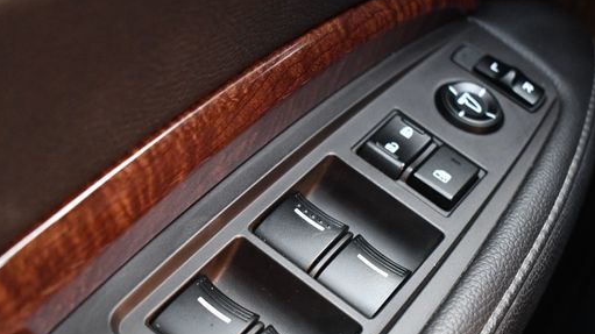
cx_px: 311
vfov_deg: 19.0
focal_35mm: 63
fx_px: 994
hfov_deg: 33.3
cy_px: 226
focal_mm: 32
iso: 2500
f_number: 4.5
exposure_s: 1/125
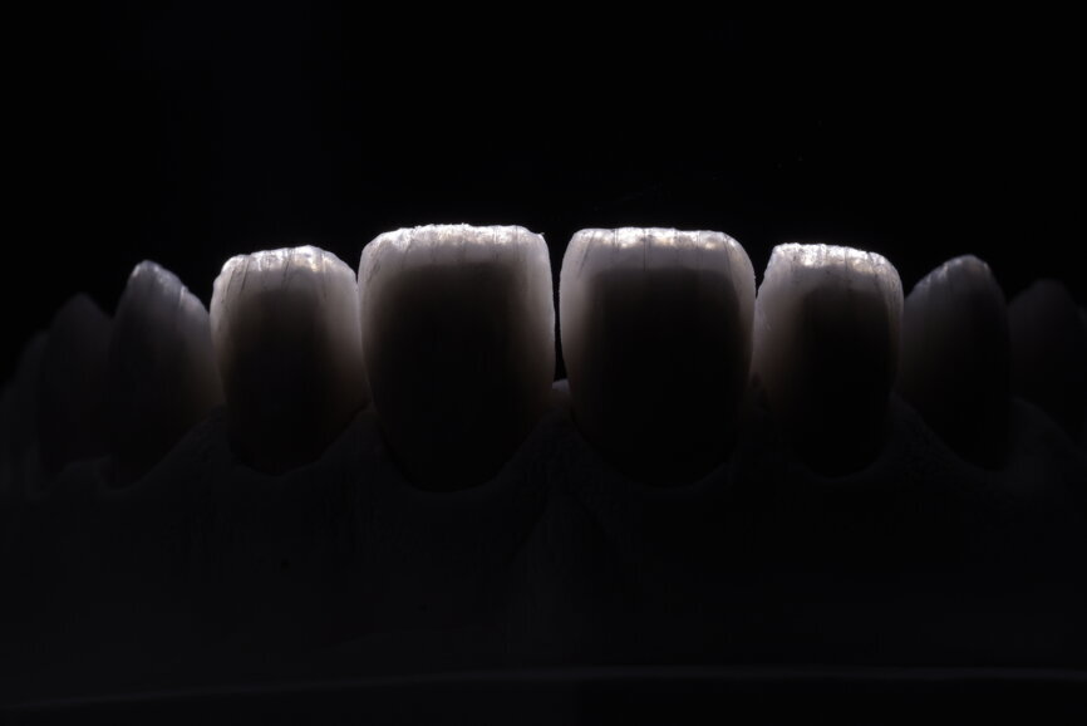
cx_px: 544
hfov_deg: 19.4
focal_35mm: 105
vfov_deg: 13.1
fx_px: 3171
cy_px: 363
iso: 160
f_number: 32
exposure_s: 1/125
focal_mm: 105
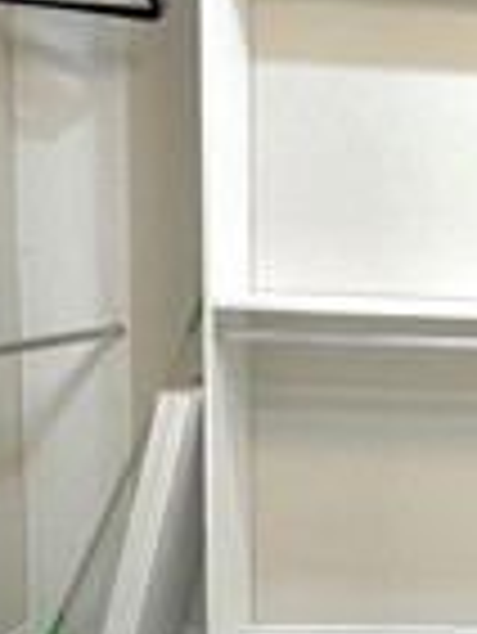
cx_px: 742
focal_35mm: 59
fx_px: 1082
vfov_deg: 32.6
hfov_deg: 20.7
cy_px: 369
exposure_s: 1/120
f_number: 1.8
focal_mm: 1.57
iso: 125
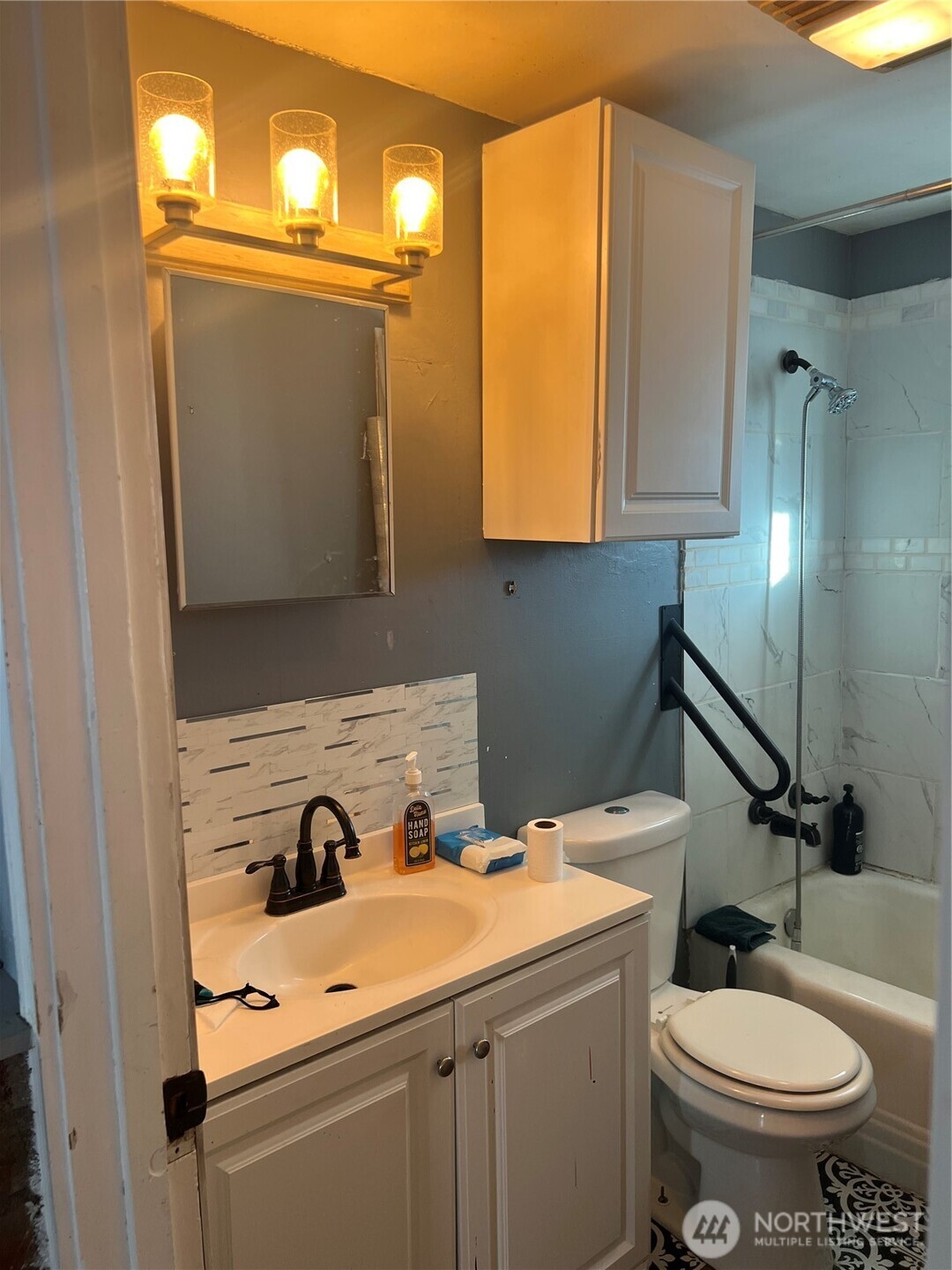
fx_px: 953
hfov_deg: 53.1
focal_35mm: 26
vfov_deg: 67.3
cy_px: 635
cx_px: 476
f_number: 1.5
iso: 64
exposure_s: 1/60
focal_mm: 5.7
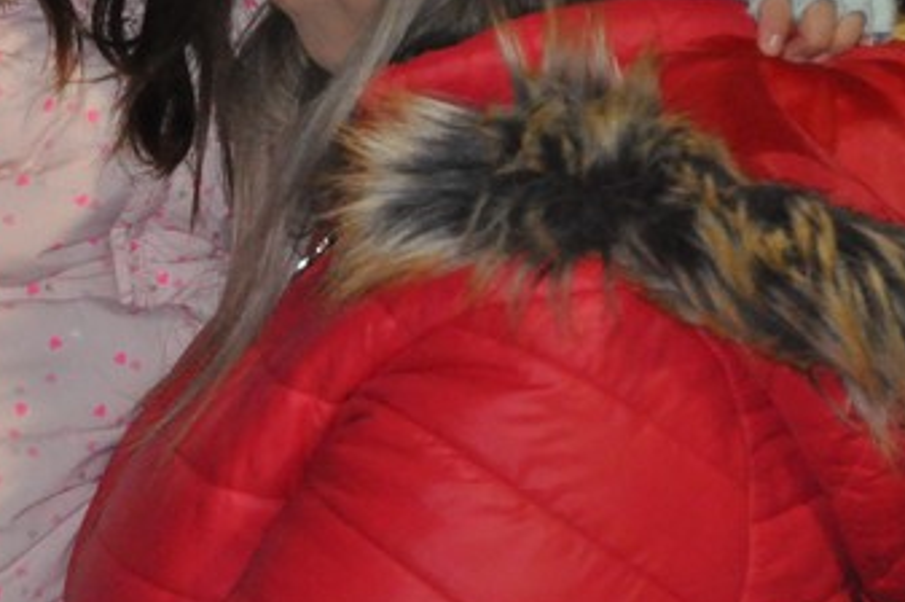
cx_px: -56
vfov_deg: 3.9
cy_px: 79
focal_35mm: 347
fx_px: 8720
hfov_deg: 5.9
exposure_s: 1/125
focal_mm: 95
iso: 3200
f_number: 5.3
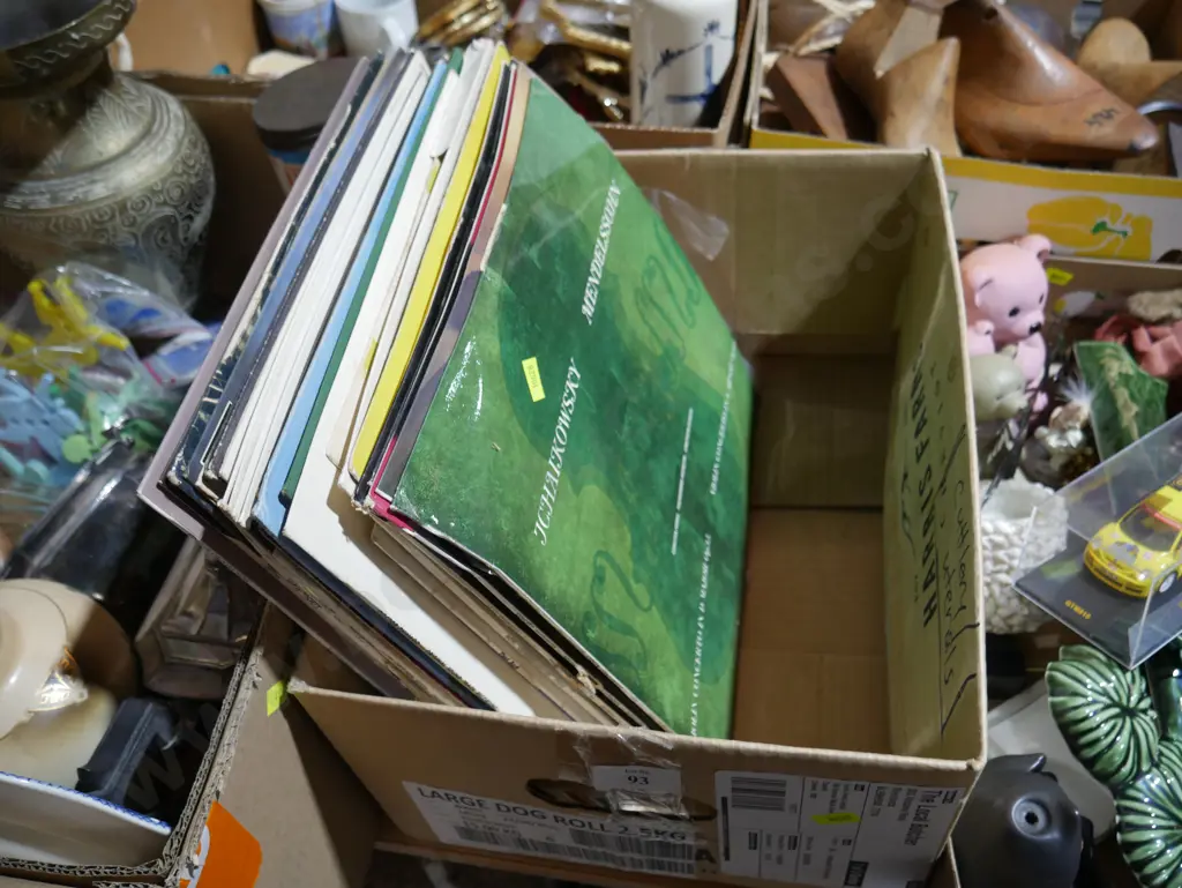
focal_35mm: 28
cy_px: 444
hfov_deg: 63.4
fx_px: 957
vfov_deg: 49.8
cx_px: 591
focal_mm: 14
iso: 320
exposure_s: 1/60
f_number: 3.5
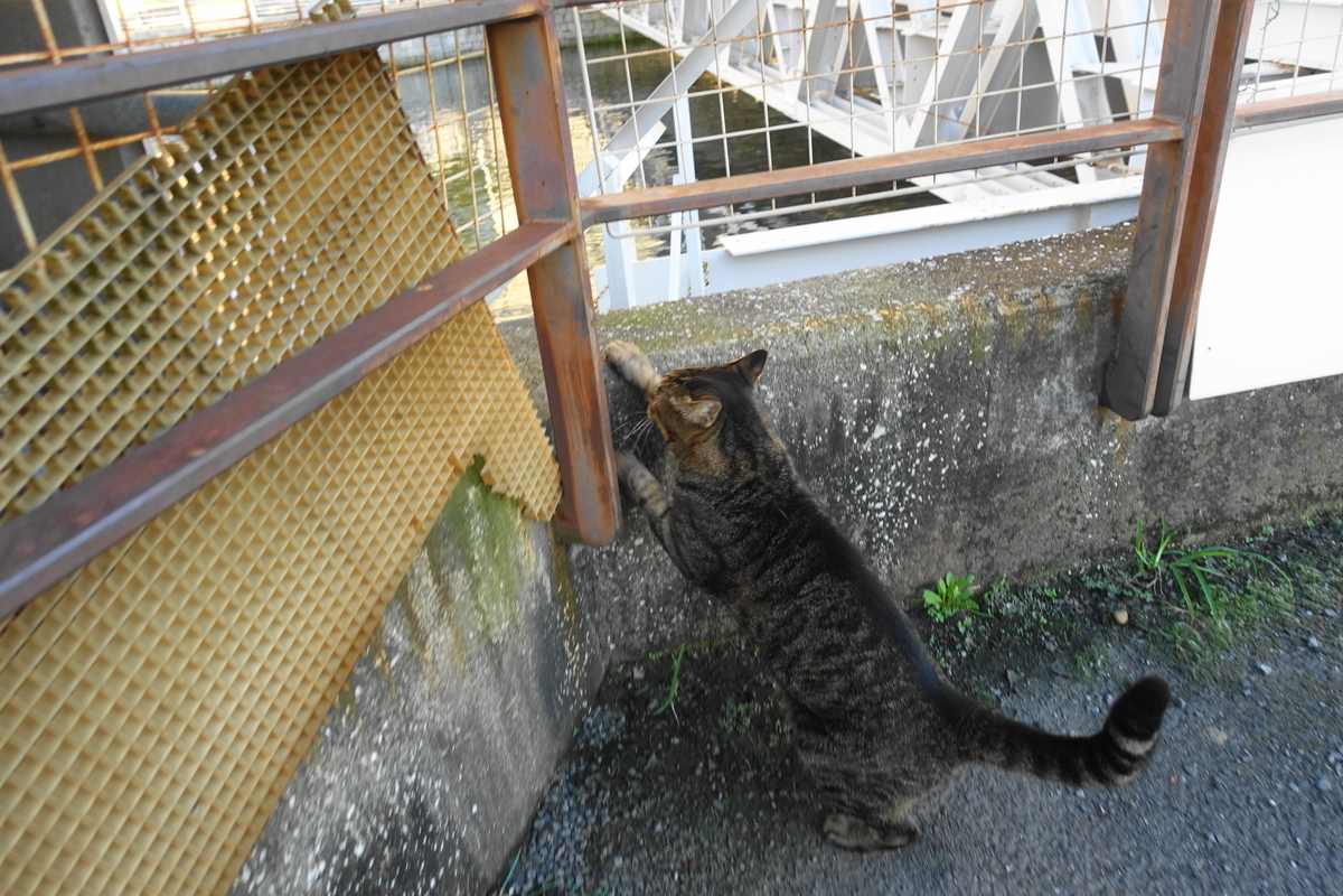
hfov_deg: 73.7
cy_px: 448
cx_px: 672
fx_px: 895
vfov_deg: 53.1
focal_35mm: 24
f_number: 2.8
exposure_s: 1/125
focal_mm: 8.8
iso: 250
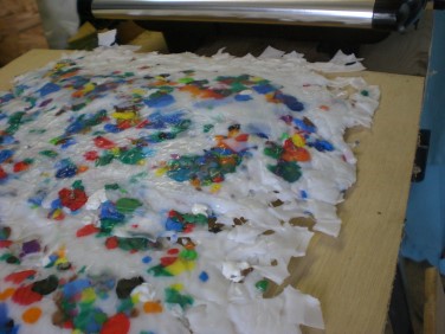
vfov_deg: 37.7
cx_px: 222
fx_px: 489
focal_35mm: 38
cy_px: 167
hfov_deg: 49.0
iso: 200
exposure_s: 1/80
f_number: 3.1
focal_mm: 6.3
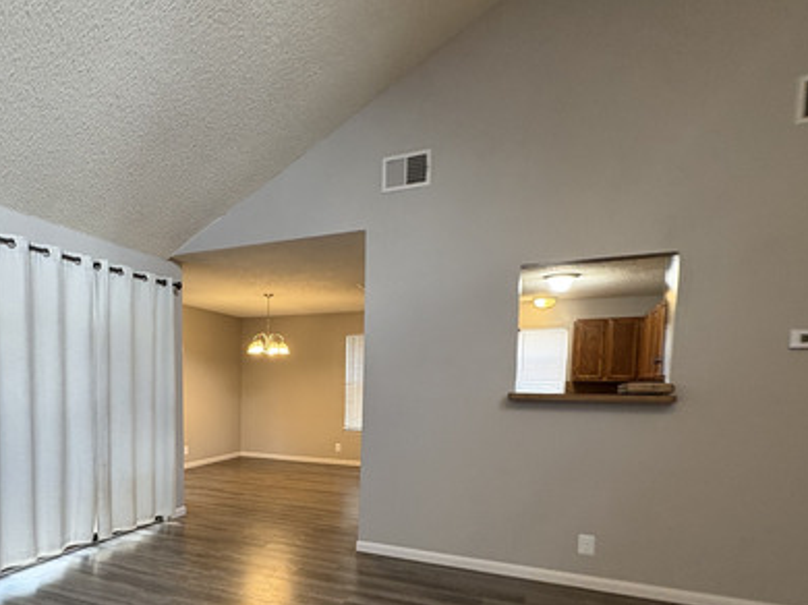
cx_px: 273
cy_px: 431
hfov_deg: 71.9
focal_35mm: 23
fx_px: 537
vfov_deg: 56.7
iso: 160
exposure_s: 1/60
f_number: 2.2
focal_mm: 2.22
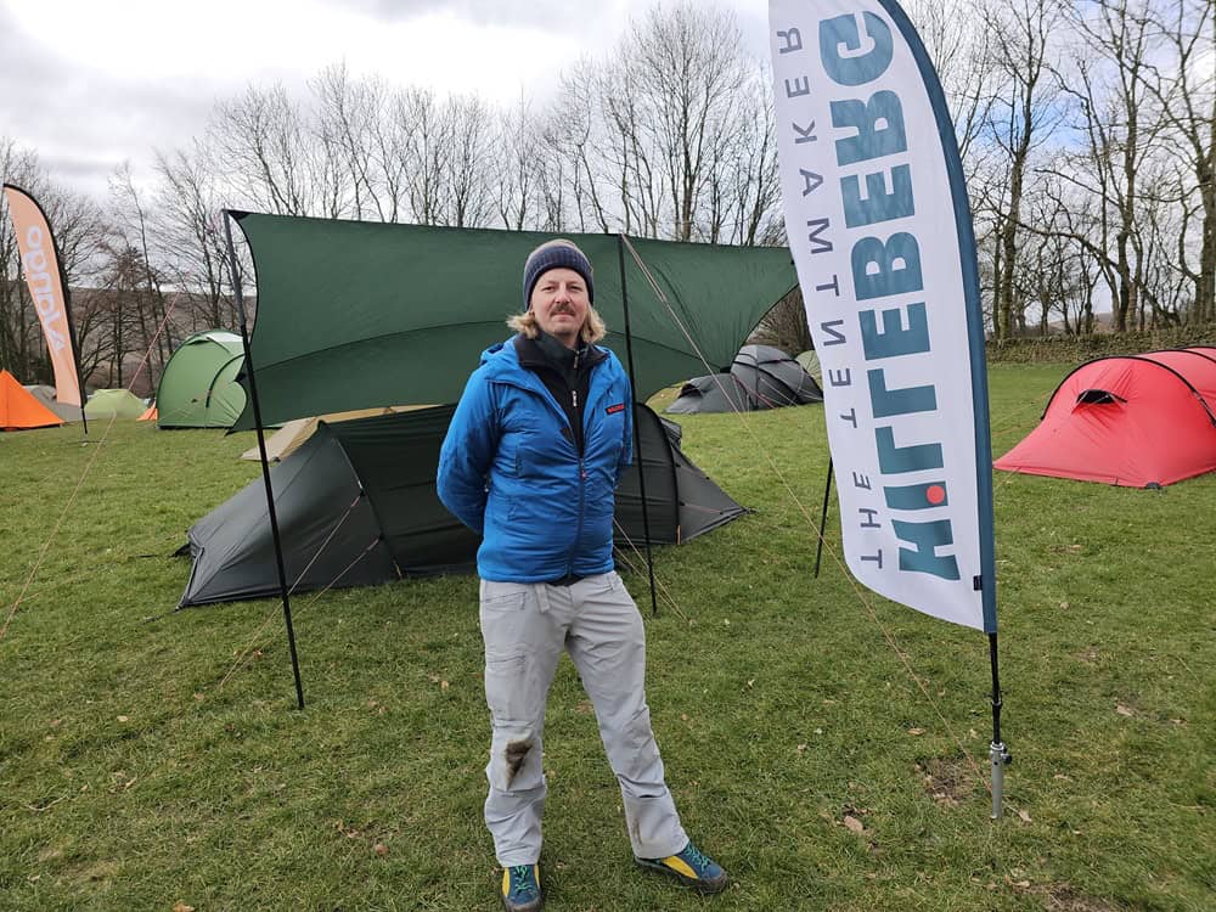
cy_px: 456
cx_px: 608
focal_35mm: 23
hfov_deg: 73.9
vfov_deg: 58.9
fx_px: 808
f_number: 1.7
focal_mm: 6.3
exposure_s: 1/291
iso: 10
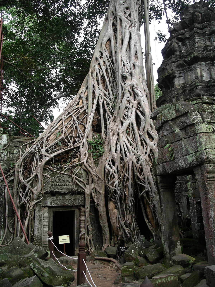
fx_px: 306
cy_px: 144
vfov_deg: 50.1
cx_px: 108
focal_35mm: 37
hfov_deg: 38.7
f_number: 3
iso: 64
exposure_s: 1/200
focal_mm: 7.8
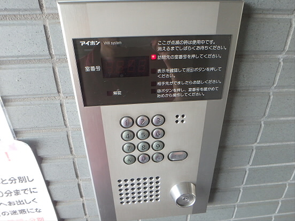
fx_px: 179
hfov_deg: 79.0
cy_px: 110
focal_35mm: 21
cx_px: 148
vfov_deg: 63.4
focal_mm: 3.7
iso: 400
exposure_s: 1/30
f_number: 3.5
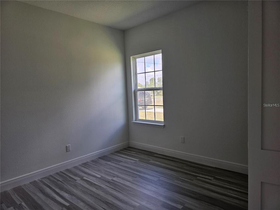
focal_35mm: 23
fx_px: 186
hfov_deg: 73.9
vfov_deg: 58.9
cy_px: 105
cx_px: 140
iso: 125
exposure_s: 1/359
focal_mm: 6.3
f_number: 1.7
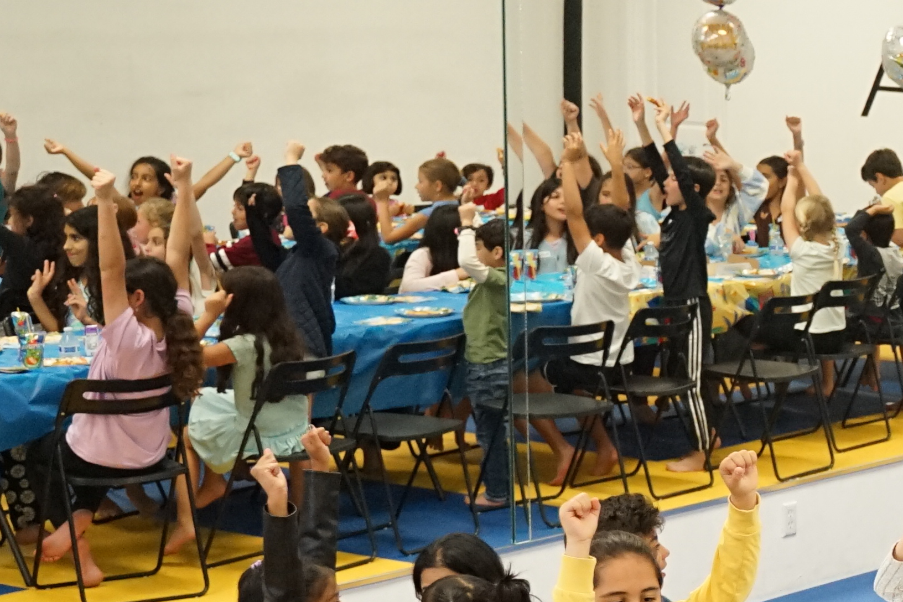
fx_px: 2859
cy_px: 350
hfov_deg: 15.7
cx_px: 1555
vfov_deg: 12.0
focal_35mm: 114
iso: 3200
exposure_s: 1/250
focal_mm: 31
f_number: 3.2
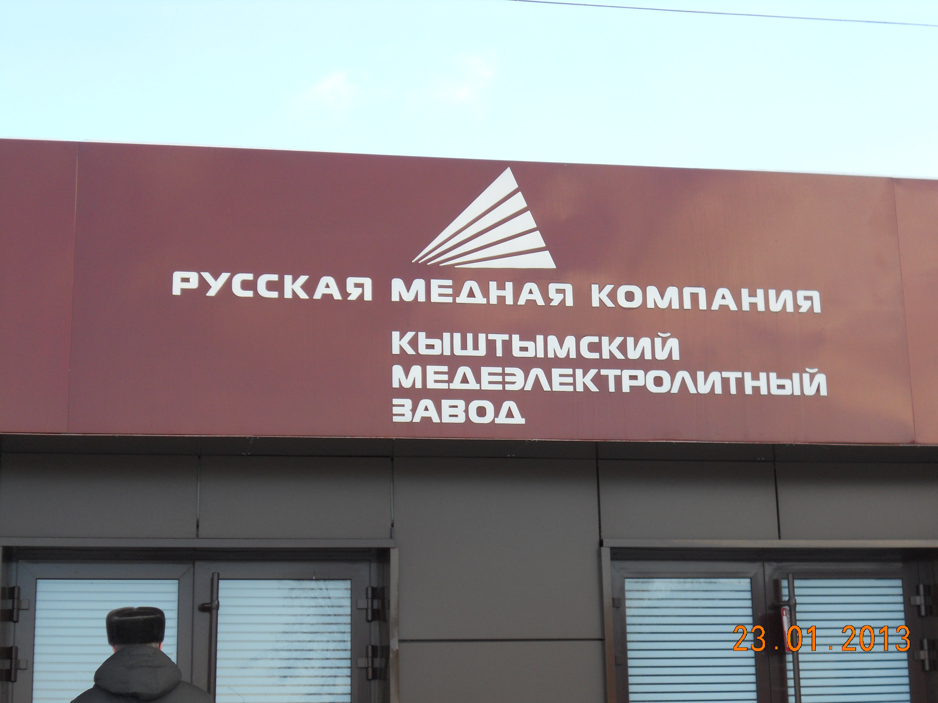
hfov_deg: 29.4
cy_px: 356
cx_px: 474
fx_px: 1788
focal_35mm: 66
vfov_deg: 22.3
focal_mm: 11.7
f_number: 5.3
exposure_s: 1/100
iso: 80
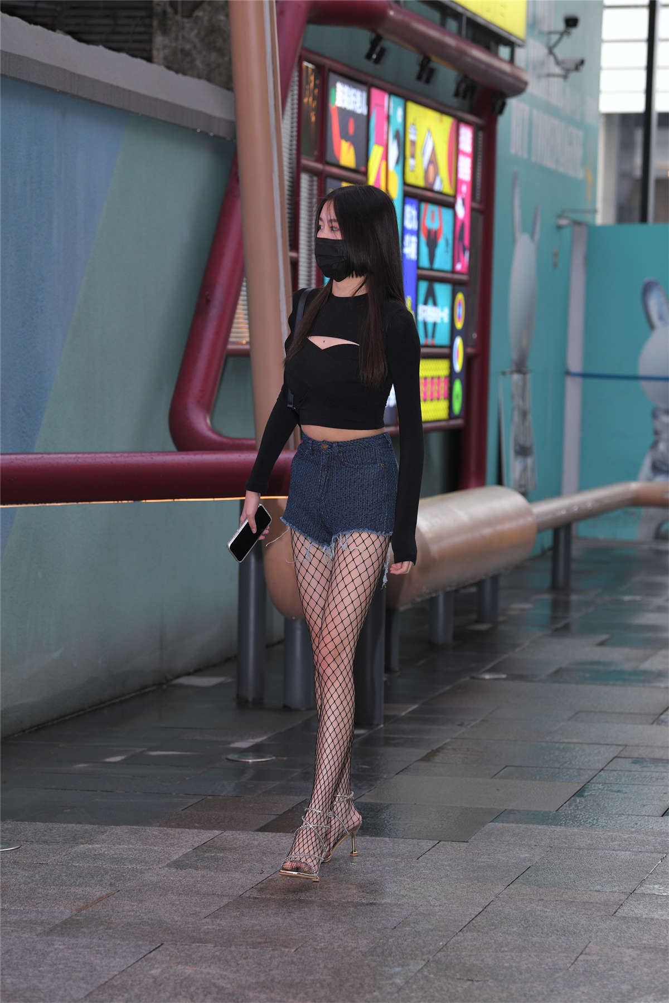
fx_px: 2843
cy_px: 502
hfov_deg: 13.4
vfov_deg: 20.0
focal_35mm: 102
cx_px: 334
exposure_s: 1/200
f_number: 4.5
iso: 500
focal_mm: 102
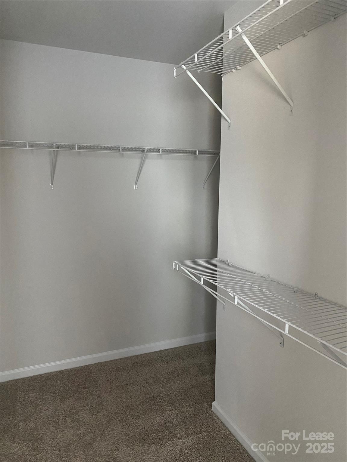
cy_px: 231
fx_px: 348
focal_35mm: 26
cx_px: 174
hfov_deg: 53.1
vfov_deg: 67.3
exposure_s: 1/30
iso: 640
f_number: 1.8
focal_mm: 4.25
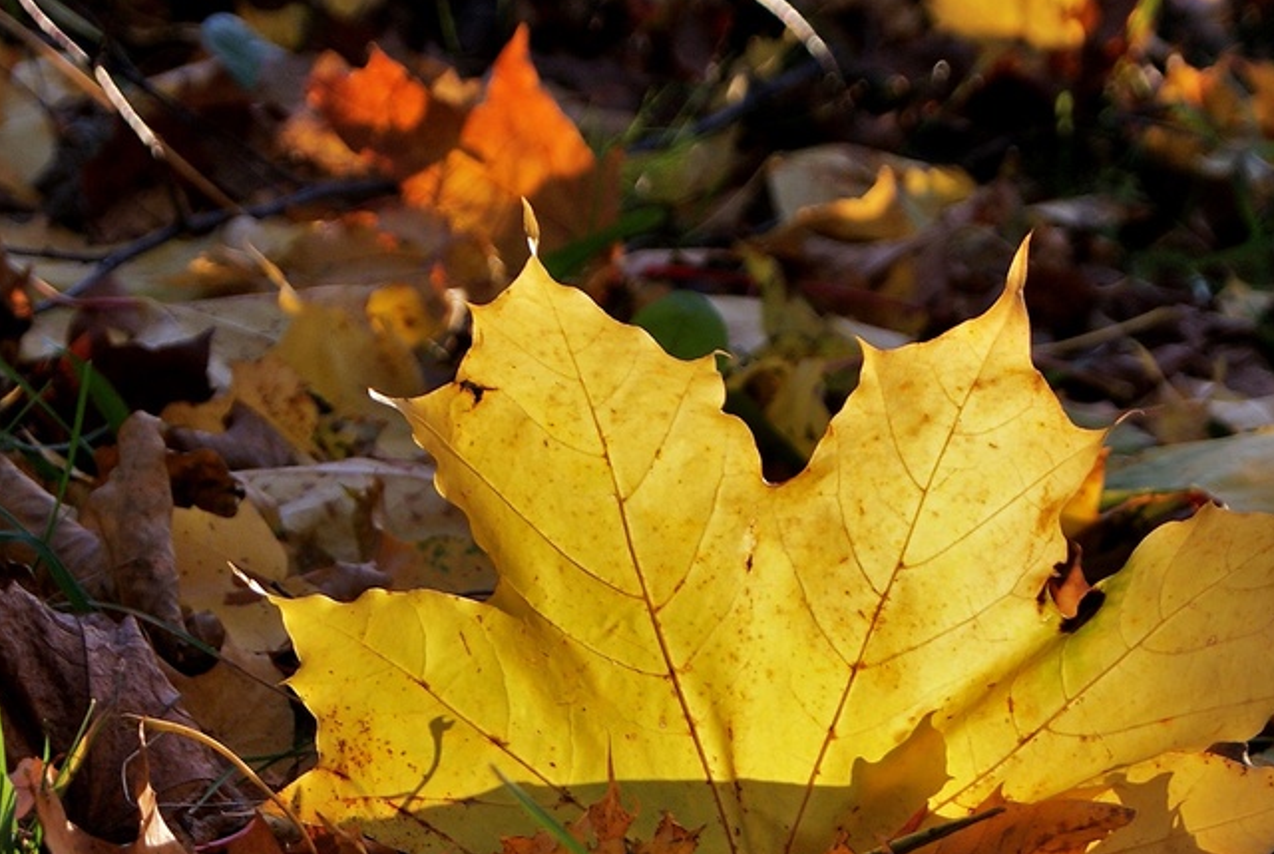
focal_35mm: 164
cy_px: 427
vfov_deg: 8.4
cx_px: 639
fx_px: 5813
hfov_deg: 12.5
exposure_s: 1/80
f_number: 5.6
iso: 100
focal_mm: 50
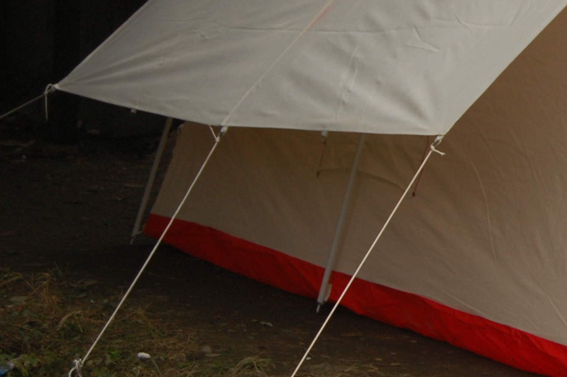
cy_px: 105
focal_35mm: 106
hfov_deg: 18.6
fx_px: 1670
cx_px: 615
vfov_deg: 12.8
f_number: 4.5
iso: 400
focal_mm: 31
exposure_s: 1/2000
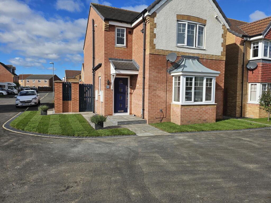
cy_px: 102
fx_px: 188
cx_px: 136
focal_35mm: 24
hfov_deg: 71.6
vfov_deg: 56.8
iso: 50
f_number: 1.8
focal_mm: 5
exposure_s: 1/4268
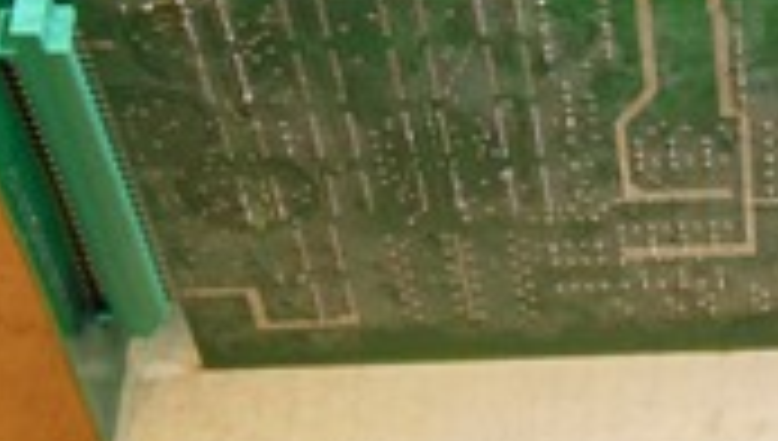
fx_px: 2500
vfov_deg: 9.7
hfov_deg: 17.5
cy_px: -248
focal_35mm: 121
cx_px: 616
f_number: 3.8
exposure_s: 1/15
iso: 400
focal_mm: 7.7
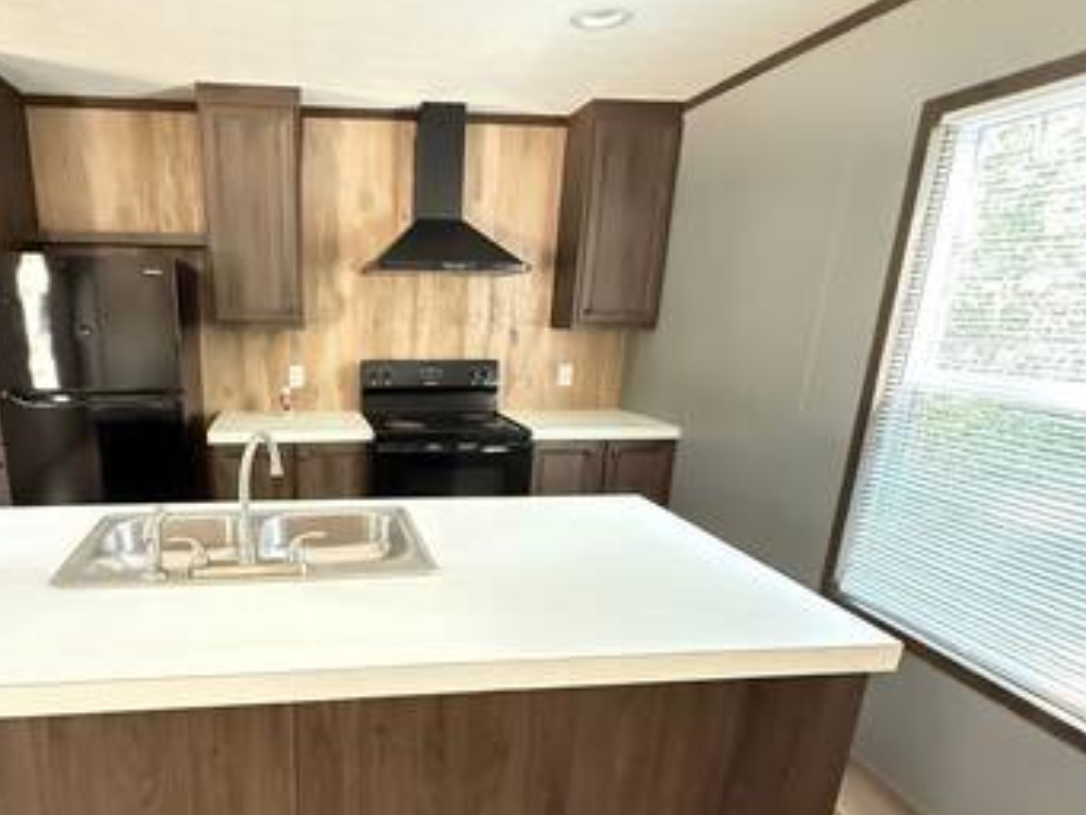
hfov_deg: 76.6
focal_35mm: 21
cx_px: 366
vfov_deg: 62.9
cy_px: 487
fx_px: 659
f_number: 2.2
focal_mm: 2.22
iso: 1250
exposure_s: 1/41
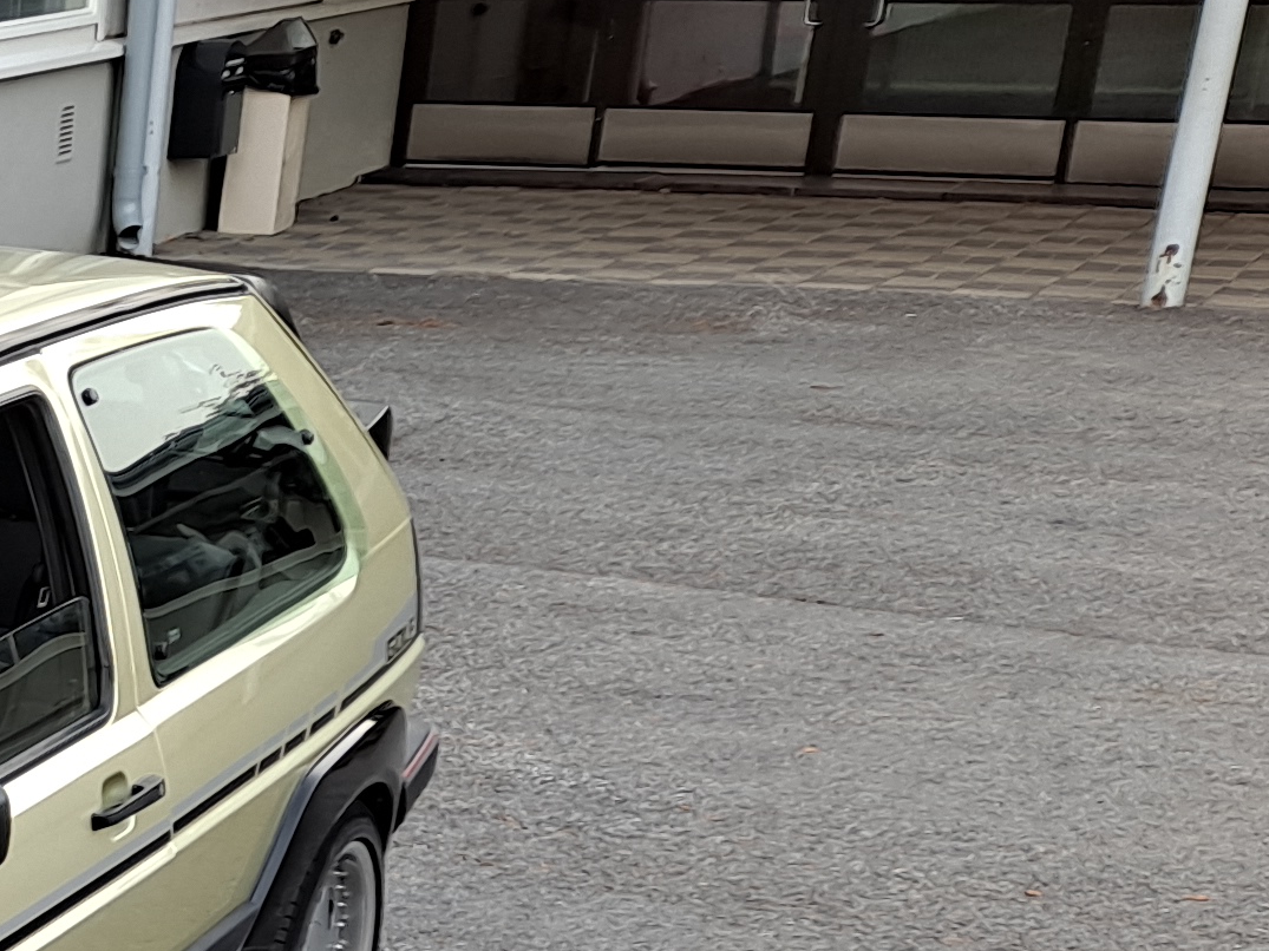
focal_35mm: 93
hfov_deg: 17.3
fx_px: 3409
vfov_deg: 15.2
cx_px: -1010
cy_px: 1188
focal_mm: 4.6
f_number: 2
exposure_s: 1/100
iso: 40
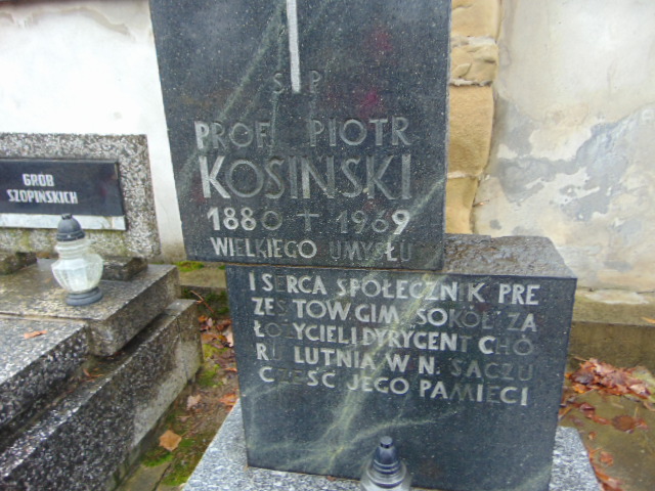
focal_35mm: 25
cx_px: 328
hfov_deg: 69.4
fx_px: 473
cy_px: 246
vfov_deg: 54.9
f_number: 3
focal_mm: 4.5
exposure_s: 1/30
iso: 100
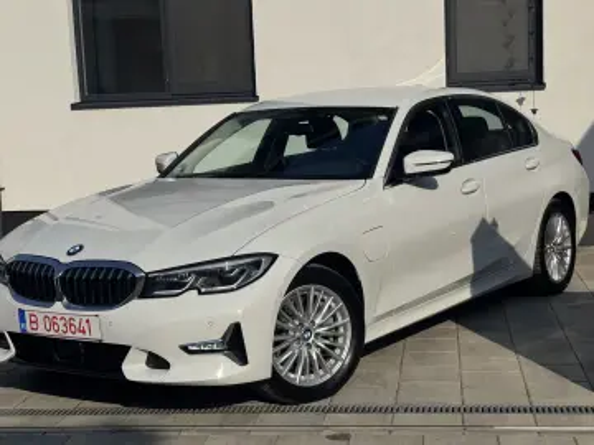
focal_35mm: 48
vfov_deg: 30.3
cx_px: 297
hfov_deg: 39.7
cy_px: 222
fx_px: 824
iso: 64
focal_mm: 6.76
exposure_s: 1/12500
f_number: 1.78
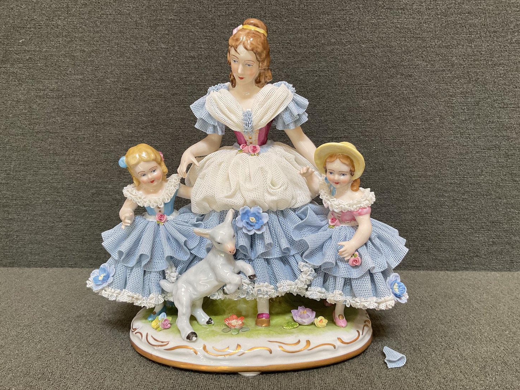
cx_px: 266
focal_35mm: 30
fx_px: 451
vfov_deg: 46.8
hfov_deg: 60.0
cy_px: 201
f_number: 1.8
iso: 80
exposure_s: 1/60
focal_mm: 3
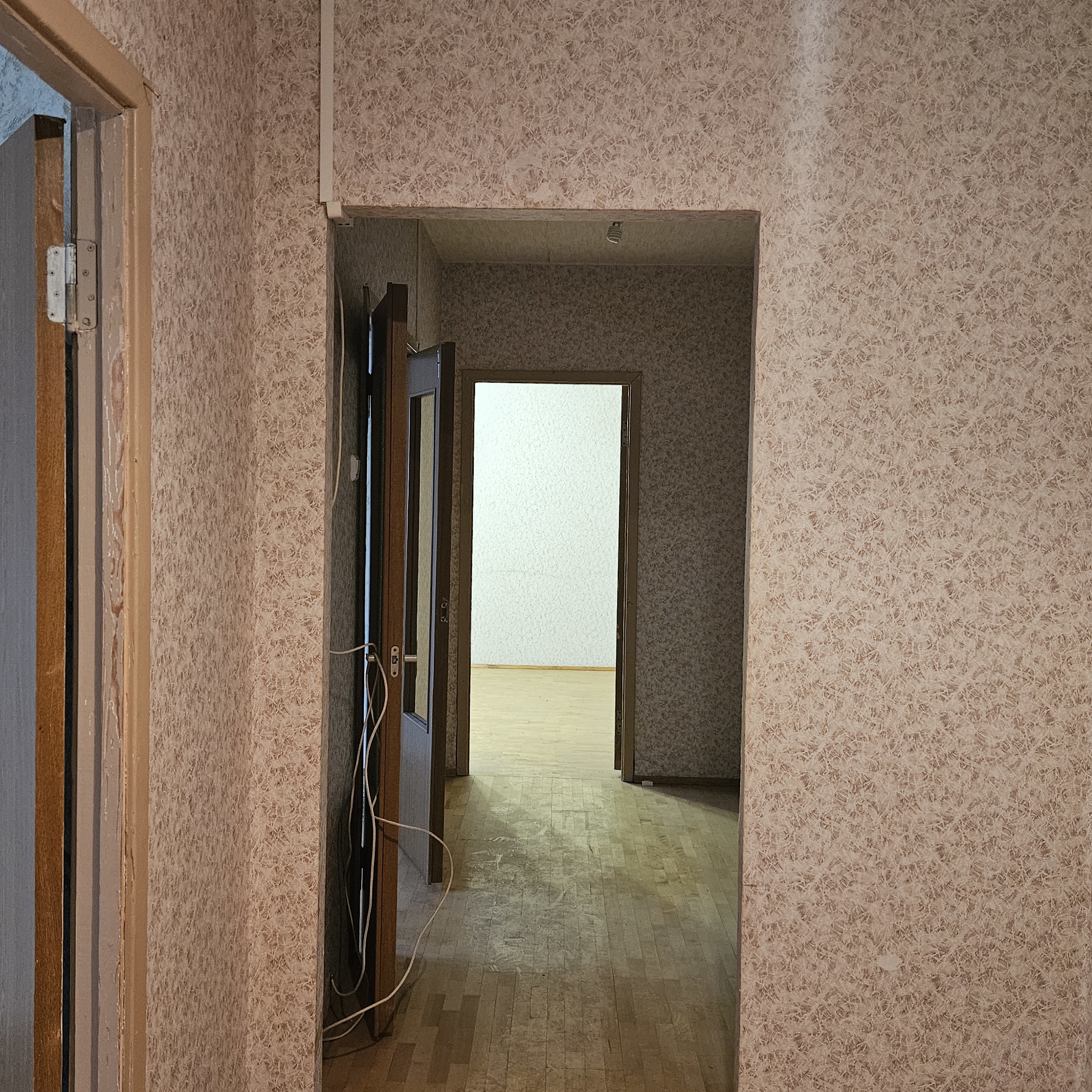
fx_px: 1178
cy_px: 552
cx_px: 518
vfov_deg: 49.7
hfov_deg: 49.7
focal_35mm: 33
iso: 640
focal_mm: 5.4
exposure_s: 1/50
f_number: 1.8
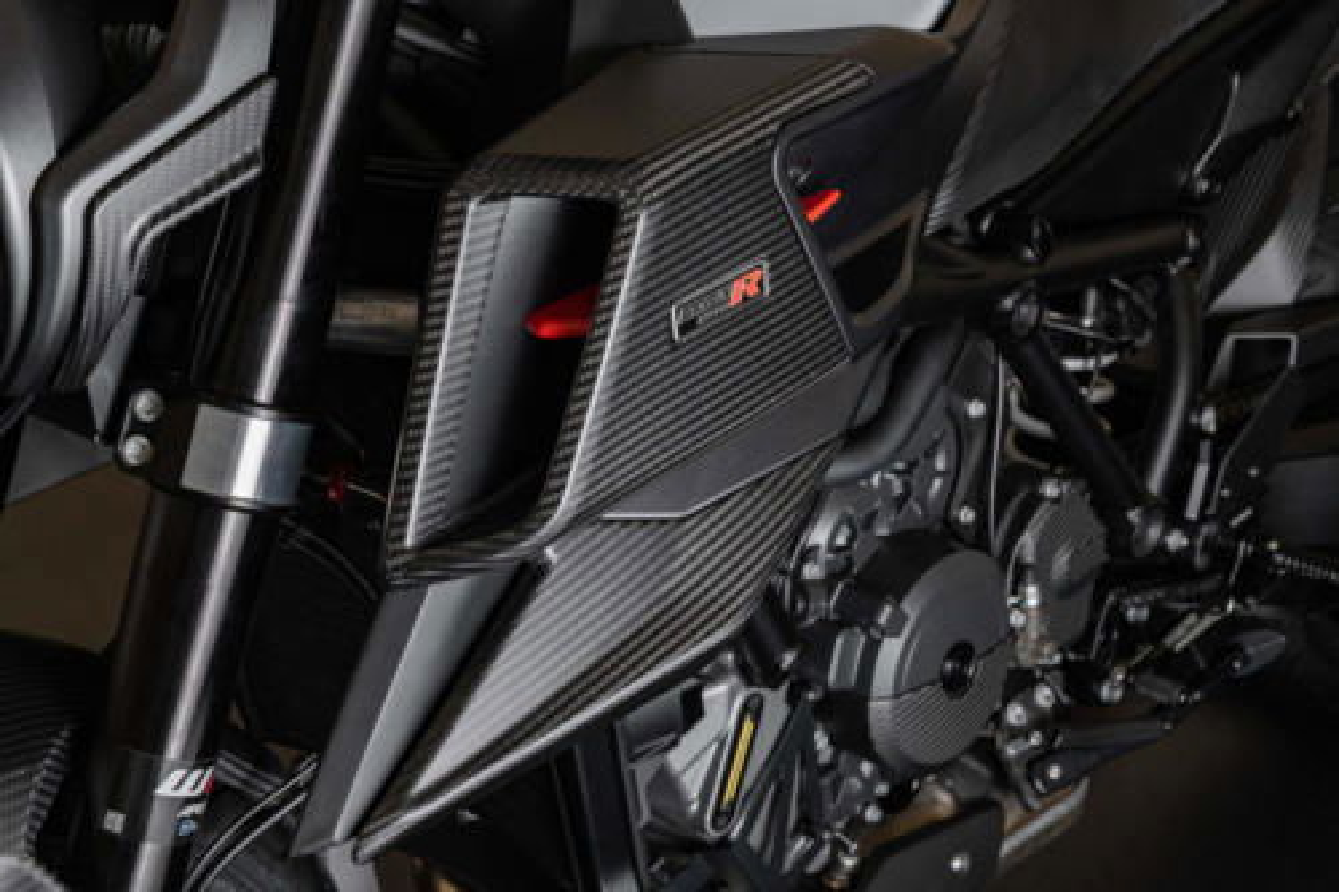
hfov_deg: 33.4
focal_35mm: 60
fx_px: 2231
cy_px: 446
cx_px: 670
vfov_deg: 22.6
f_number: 13
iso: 250
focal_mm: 60
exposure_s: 1/30
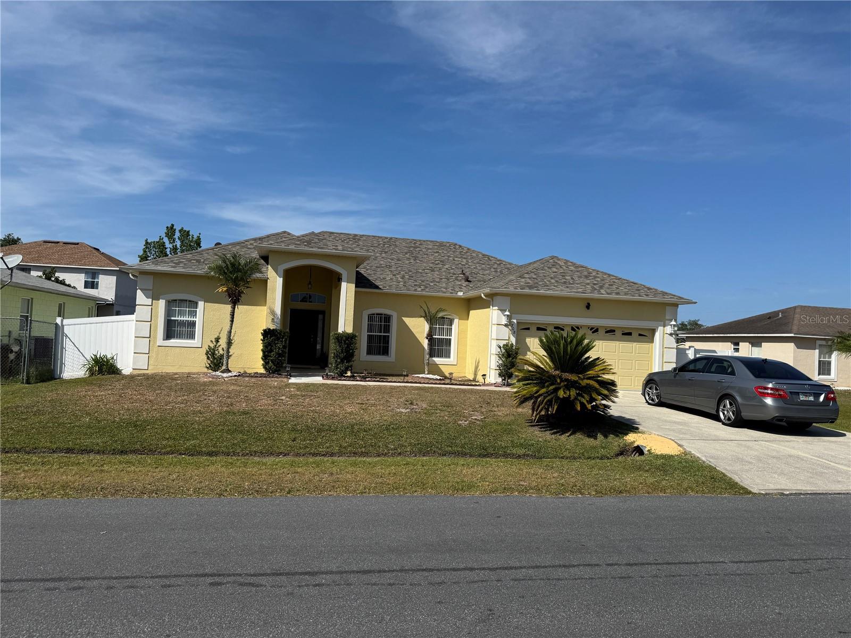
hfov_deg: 71.6
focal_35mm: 24
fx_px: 590
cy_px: 319
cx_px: 426
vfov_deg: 56.8
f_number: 1.78
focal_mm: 6.76
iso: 80
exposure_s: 1/7092
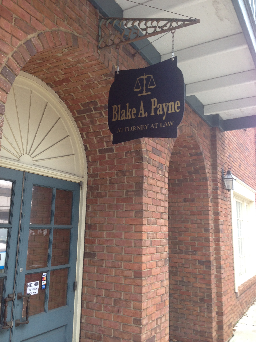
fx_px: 325
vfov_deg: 55.4
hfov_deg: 42.9
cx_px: 128
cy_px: 171
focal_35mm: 33
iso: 50
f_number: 2.4
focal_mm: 4.12
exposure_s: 1/60
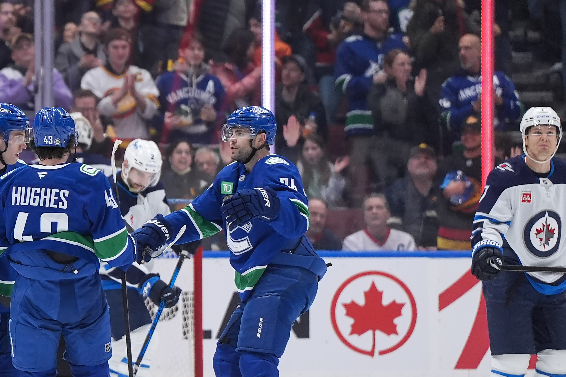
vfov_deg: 4.3
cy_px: 228
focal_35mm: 317
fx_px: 4982
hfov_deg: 6.5
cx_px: 222
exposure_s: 1/2500
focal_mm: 200
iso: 2500
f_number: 2.8
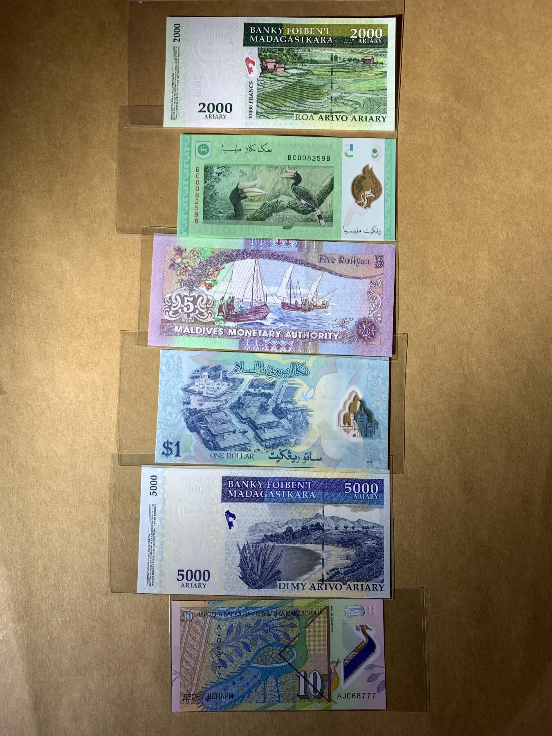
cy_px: 368
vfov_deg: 67.3
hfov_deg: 53.1
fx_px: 553
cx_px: 276
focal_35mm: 26
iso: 32
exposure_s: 1/121
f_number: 1.8
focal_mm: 4.25
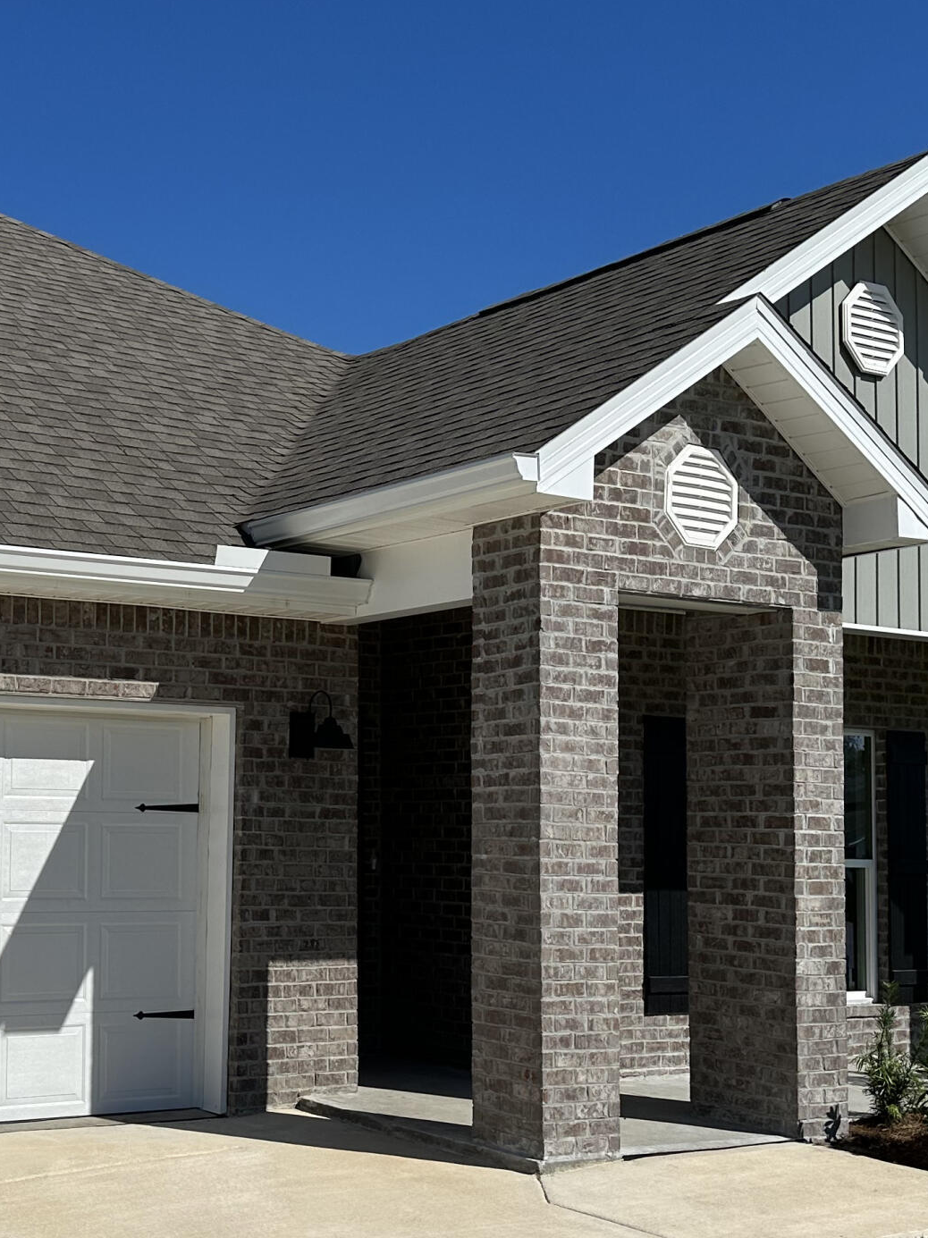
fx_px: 1860
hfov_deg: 27.0
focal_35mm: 52
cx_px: 93
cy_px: 756
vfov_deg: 36.7
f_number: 1.78
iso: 80
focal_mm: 6.86
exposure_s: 1/12048
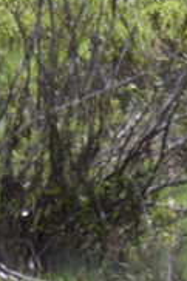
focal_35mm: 2108
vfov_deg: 1.0
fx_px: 16455
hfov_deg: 0.7
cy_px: -377
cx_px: -128
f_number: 5.6
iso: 280
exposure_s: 1/640
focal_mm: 300
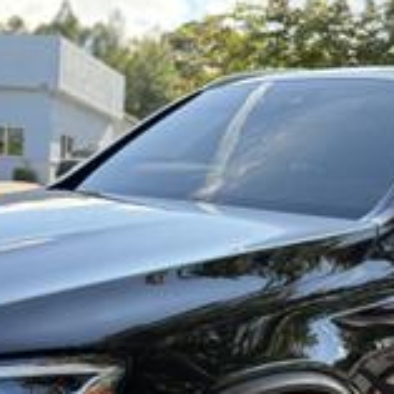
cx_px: 236
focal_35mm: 68
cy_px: 449
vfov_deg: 23.6
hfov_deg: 25.3
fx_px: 876
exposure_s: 1/627
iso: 100
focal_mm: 6.76
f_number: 1.78
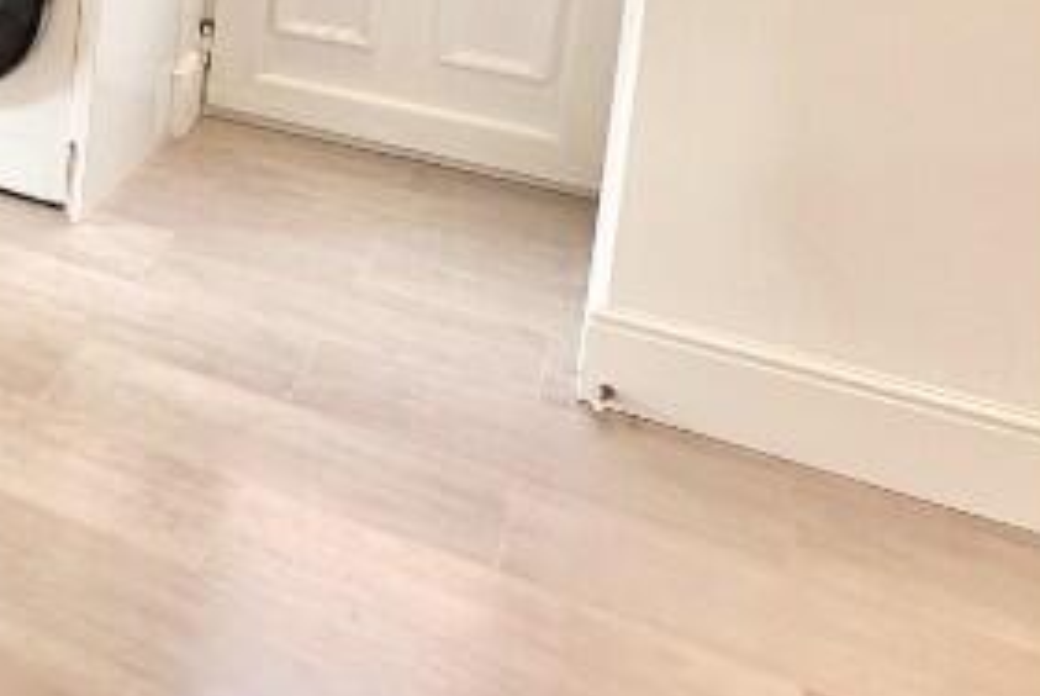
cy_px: -252
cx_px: -803
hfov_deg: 22.6
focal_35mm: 53
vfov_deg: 22.4
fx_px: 1533
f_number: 2.2
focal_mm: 2.22
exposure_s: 1/147
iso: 40
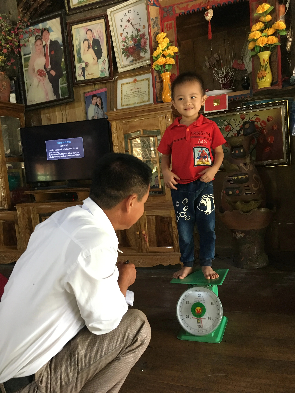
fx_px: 330
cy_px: 196
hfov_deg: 48.2
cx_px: 148
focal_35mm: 29
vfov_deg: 61.7
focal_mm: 4.15
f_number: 2.2
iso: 200
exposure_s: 1/20
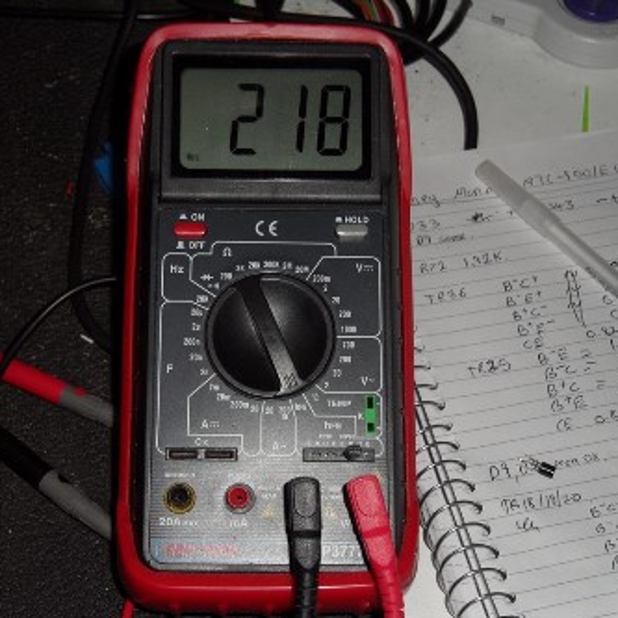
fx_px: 1272
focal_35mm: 63
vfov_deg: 27.3
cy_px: 310
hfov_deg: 27.3
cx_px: 273
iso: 100
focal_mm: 9.5
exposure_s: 1/60
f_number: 11
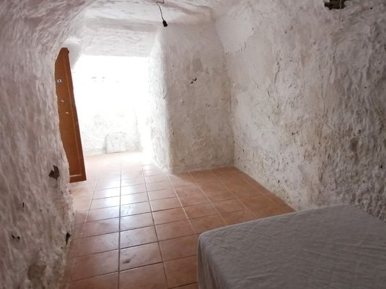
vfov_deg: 49.7
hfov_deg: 63.3
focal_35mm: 28
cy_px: 140
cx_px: 215
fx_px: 312
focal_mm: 2.7
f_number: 2.4
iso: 160
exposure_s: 1/50
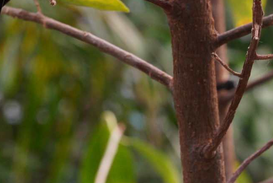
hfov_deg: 6.1
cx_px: 29
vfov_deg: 4.1
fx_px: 2550
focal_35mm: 336
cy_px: -19
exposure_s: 1/60
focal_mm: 90
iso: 1000
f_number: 10
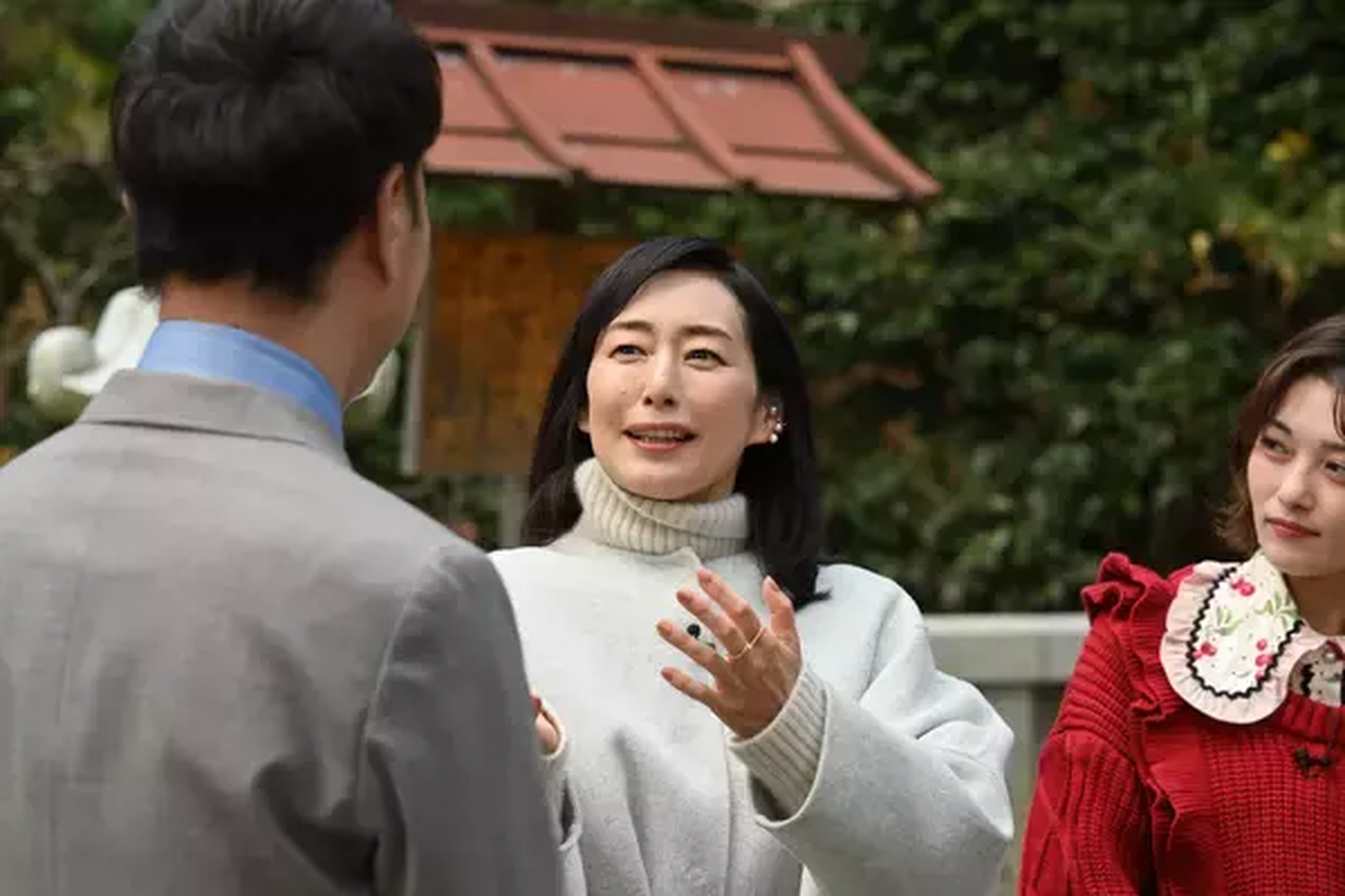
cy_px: 448
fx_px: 4203
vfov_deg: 12.2
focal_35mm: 112
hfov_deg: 18.2
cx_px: 672
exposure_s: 1/500
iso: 400
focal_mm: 75
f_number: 4
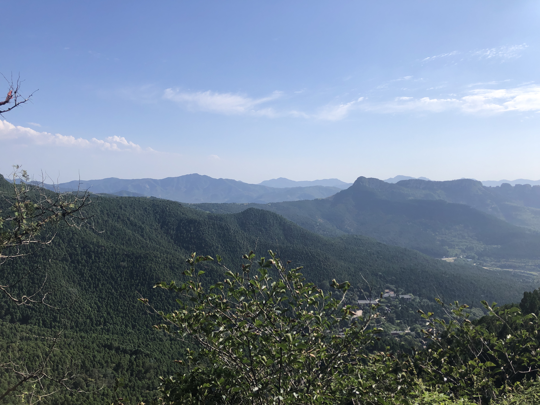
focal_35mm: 28
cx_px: 270
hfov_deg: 63.4
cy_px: 202
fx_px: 437
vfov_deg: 49.7
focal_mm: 3.99
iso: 20
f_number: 1.8
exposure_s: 1/3205
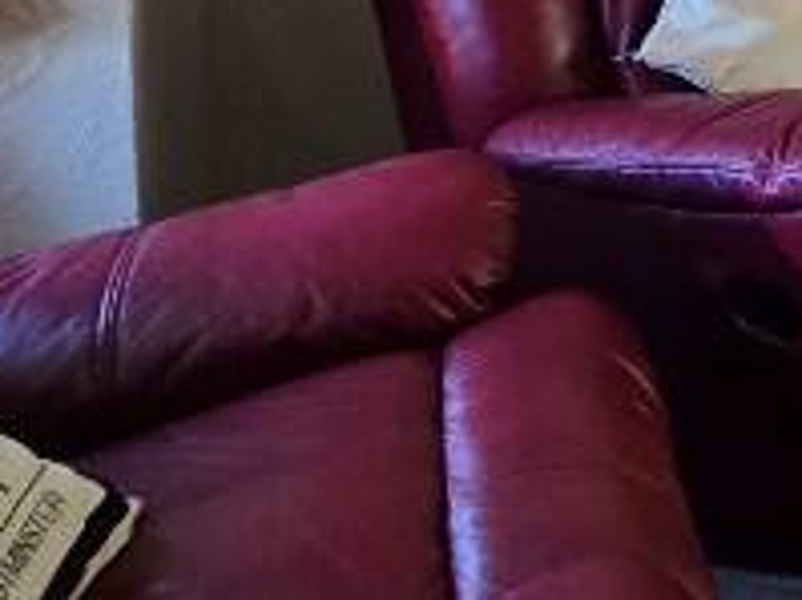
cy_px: -459
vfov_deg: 17.8
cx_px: 1681
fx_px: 1551
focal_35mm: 67
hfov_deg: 17.8
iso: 200
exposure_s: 1/50
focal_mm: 2.2
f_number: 2.2
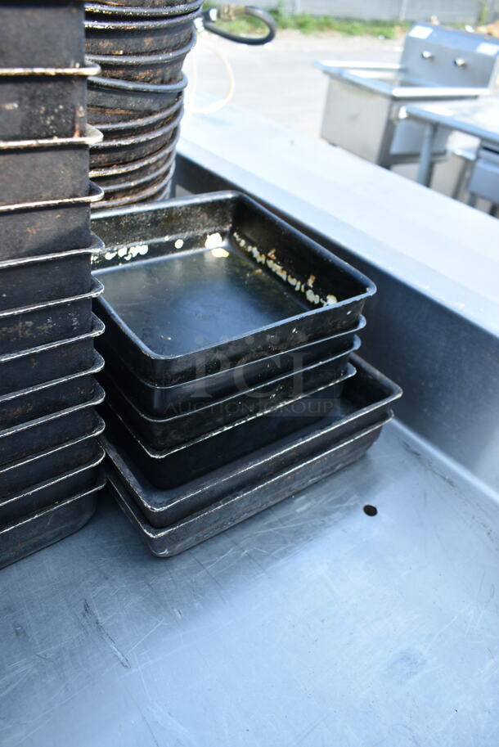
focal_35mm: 27
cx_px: 250
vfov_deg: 67.3
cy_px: 374
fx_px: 560
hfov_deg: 48.0
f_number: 4.5
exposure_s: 1/80
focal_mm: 18
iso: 100
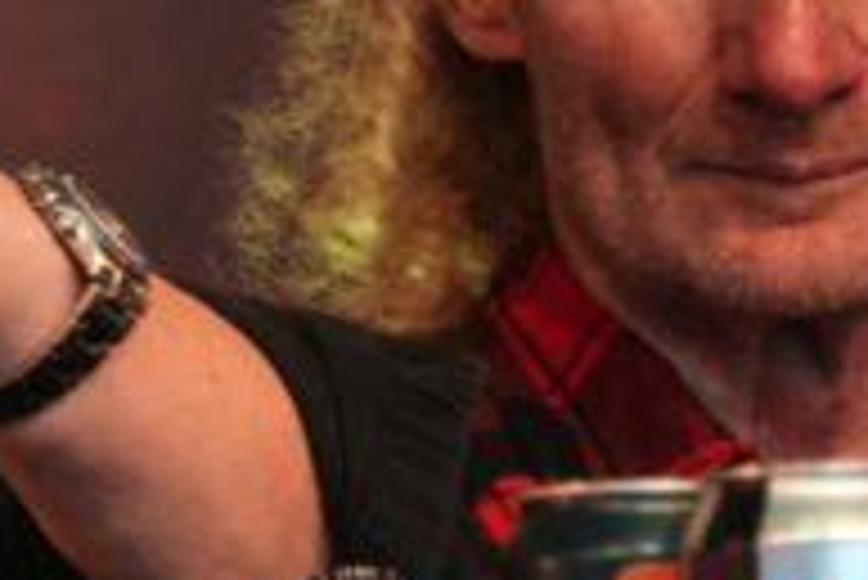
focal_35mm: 841
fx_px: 20292
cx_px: -625
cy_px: -72
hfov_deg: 2.4
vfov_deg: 1.6
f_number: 5.6
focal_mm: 141
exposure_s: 1/250
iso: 2000
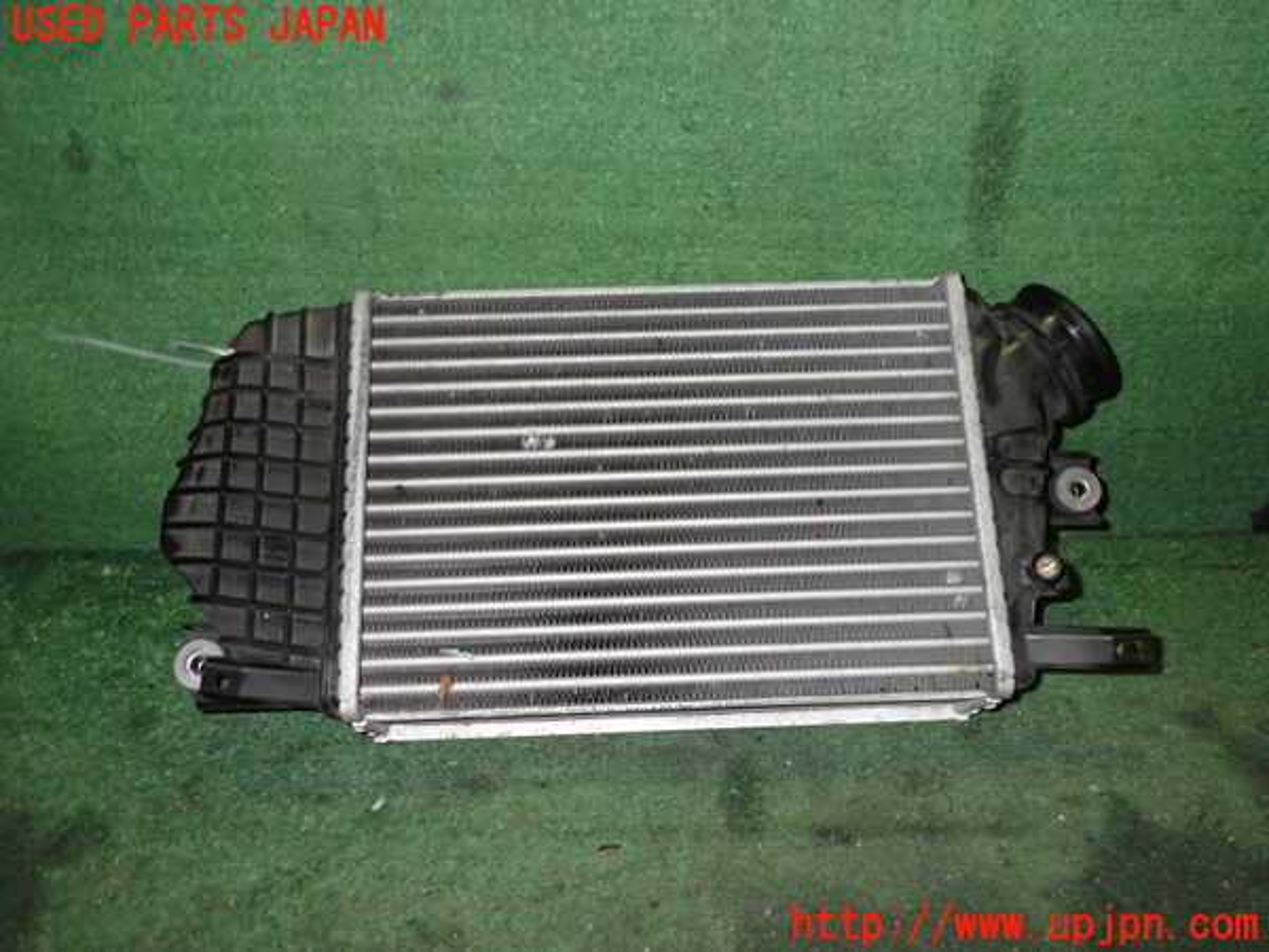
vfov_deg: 46.8
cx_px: 634
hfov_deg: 60.0
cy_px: 476
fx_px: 1100
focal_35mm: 30
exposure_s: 1/30
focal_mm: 5.4
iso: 800
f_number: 6.3
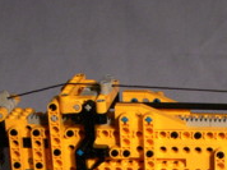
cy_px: 274
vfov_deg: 11.2
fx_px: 825
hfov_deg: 15.2
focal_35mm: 126
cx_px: 260
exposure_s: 1/80
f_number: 4
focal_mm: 7.4
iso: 200
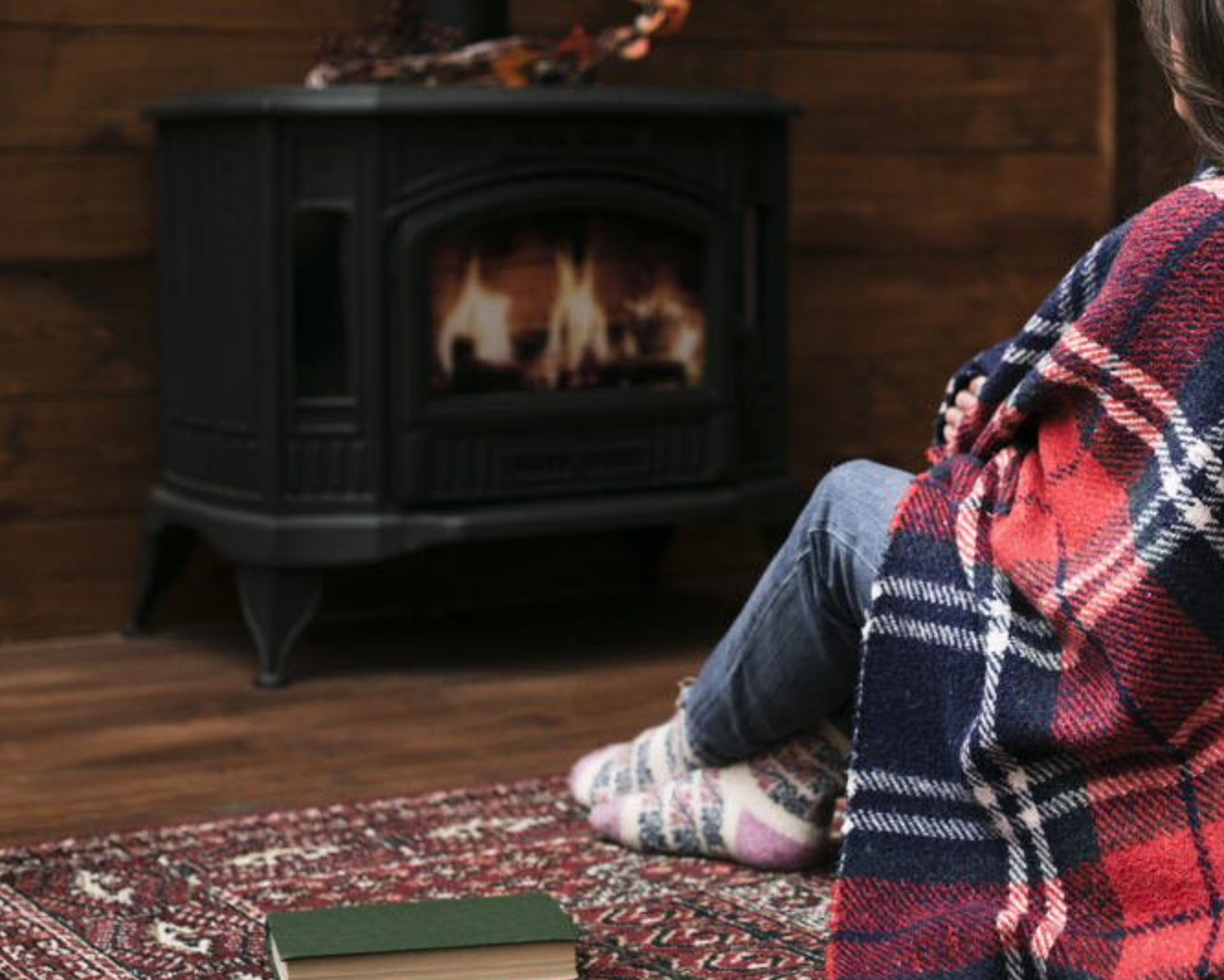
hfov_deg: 26.2
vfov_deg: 21.2
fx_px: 2609
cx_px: 824
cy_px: 395
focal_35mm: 72
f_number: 3.2
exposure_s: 1/160
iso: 400
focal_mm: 50
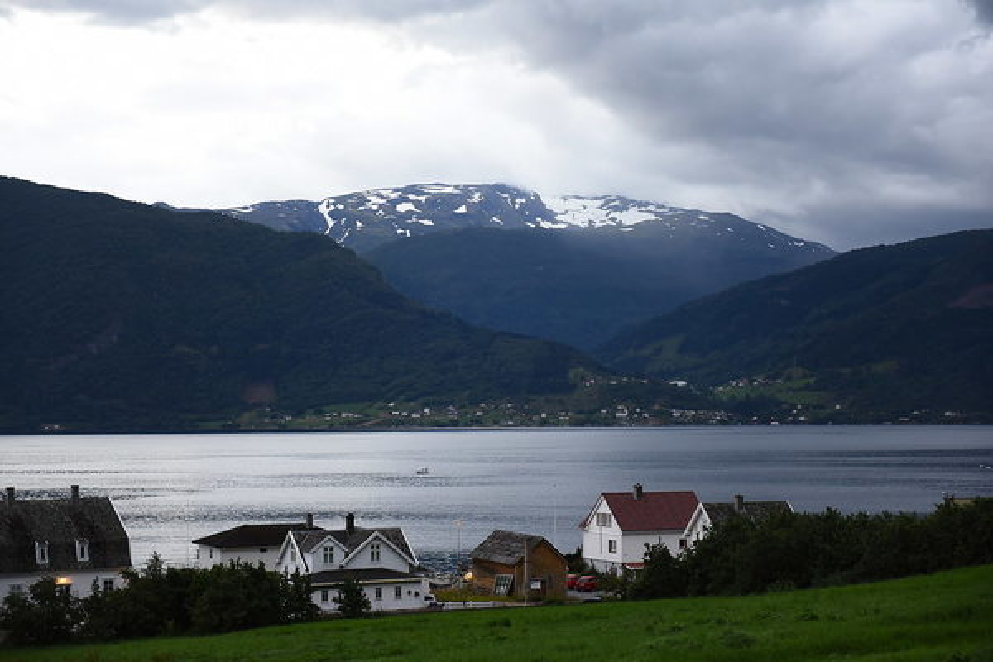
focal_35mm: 70
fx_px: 1931
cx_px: 496
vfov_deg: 19.5
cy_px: 331
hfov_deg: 28.8
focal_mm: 70
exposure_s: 1/100
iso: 1000
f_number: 2.8
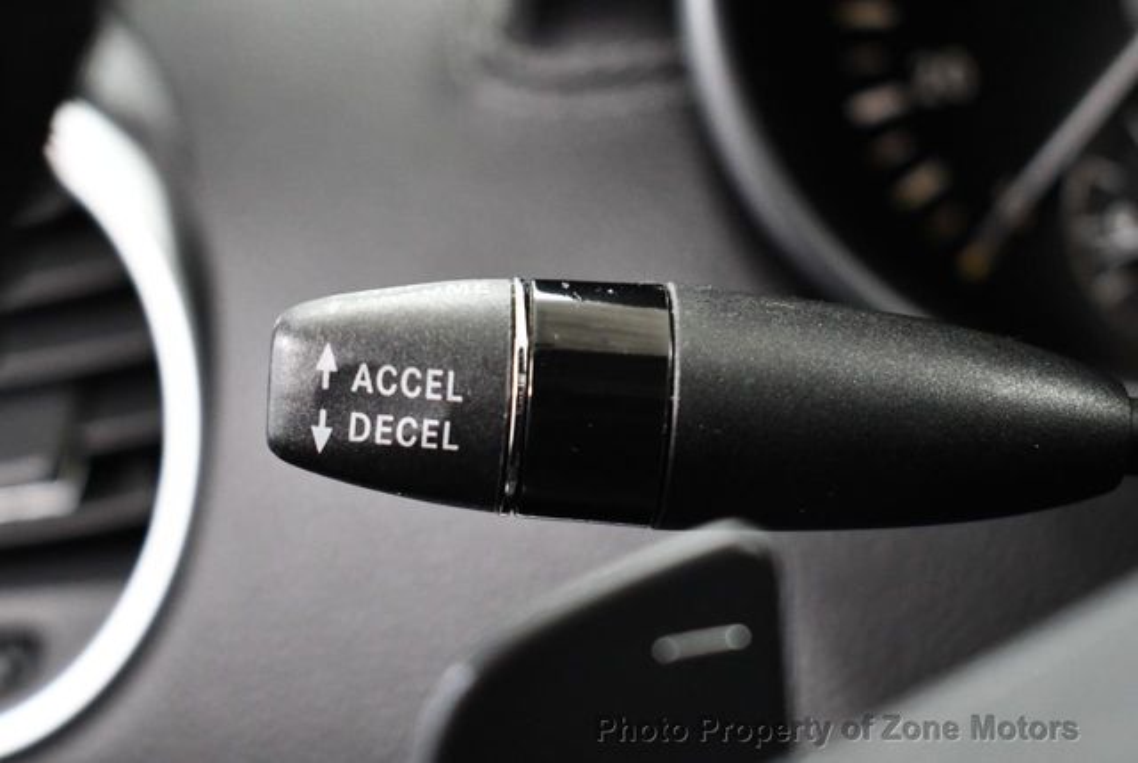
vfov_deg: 19.5
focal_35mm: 70
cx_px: 569
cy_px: 382
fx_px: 2216
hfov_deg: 28.8
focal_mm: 35
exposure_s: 1/60
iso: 3600
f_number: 4.5
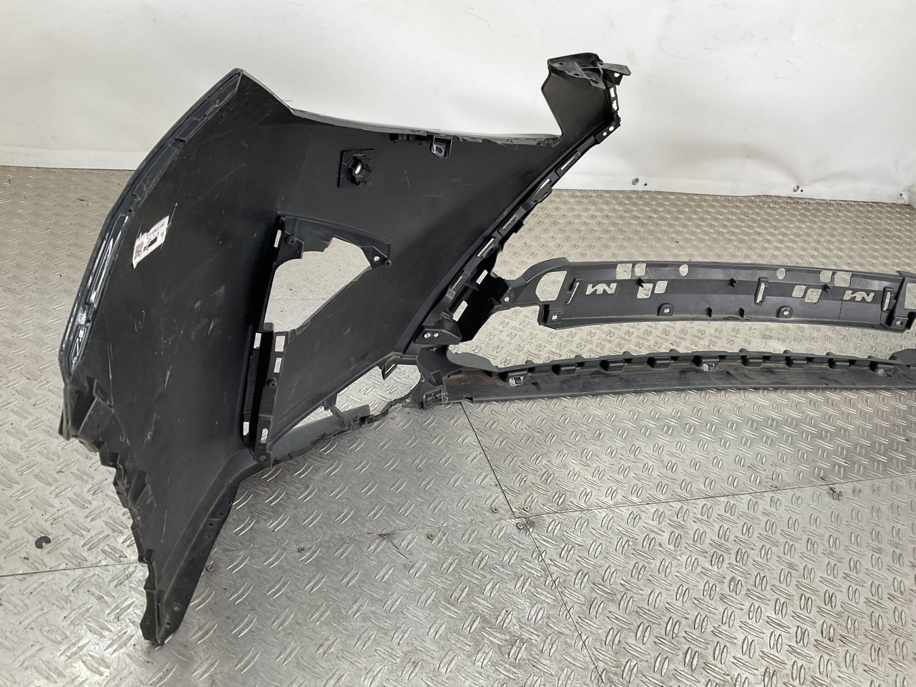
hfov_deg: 61.7
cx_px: 458
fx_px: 767
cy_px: 344
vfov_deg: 48.2
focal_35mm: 29
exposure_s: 1/100
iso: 20
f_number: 1.8
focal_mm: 3
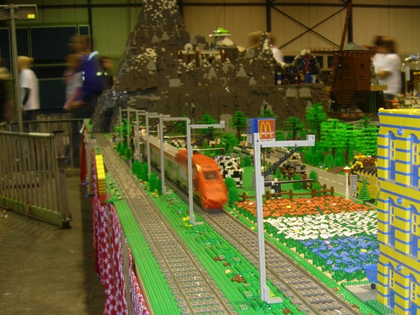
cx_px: 333
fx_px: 788
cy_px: 258
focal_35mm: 65
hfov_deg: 29.2
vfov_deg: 22.2
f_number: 2.8
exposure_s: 1/9.2
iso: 79
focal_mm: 7.8
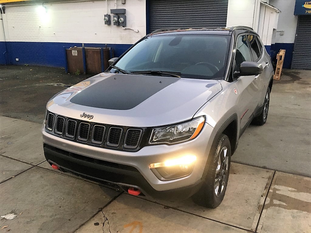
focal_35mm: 29
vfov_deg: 48.2
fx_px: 261
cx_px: 156
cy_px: 116
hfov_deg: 61.7
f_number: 2.2
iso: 160
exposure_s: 1/30
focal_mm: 4.15
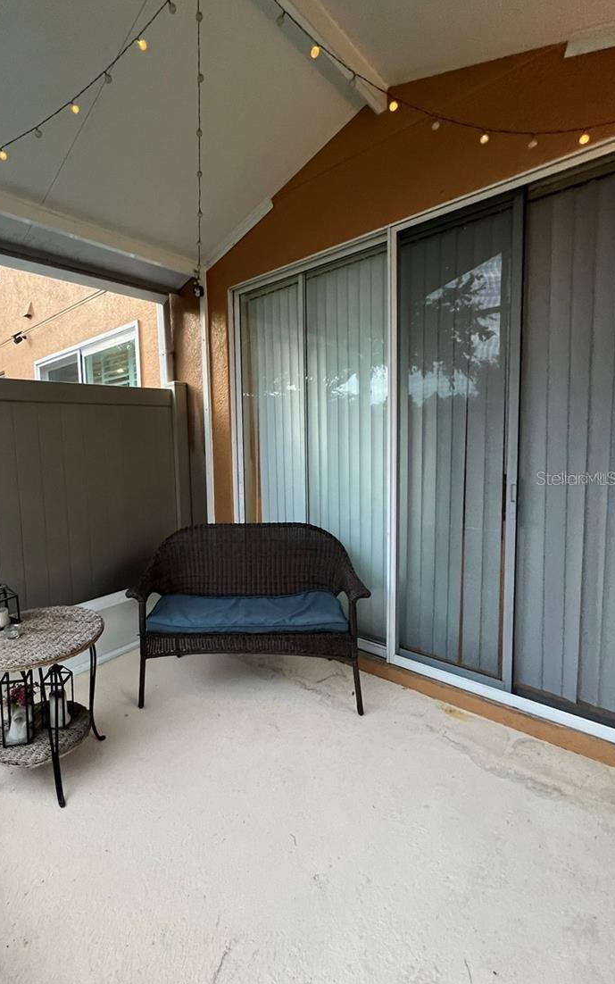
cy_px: 478
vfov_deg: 101.4
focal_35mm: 15
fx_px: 402
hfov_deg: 73.1
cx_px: 219
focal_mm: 1.57
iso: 500
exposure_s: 1/60
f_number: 1.8
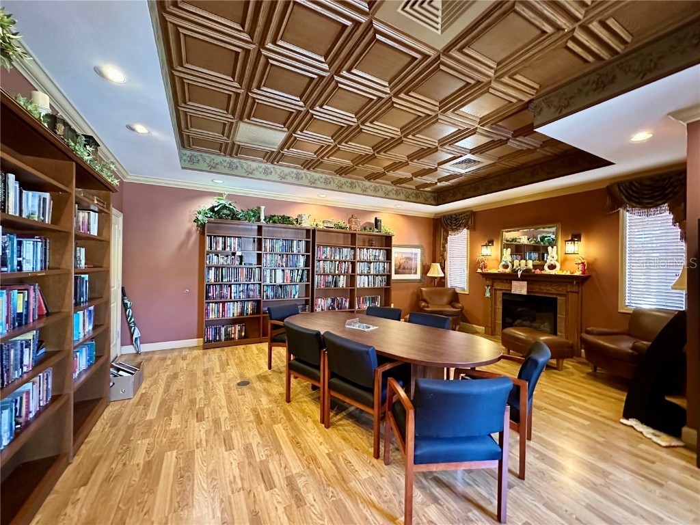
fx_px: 283
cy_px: 262
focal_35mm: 14
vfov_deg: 85.7
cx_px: 350
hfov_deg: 102.1
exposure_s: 1/60
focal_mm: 2.22
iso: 1250
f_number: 2.2
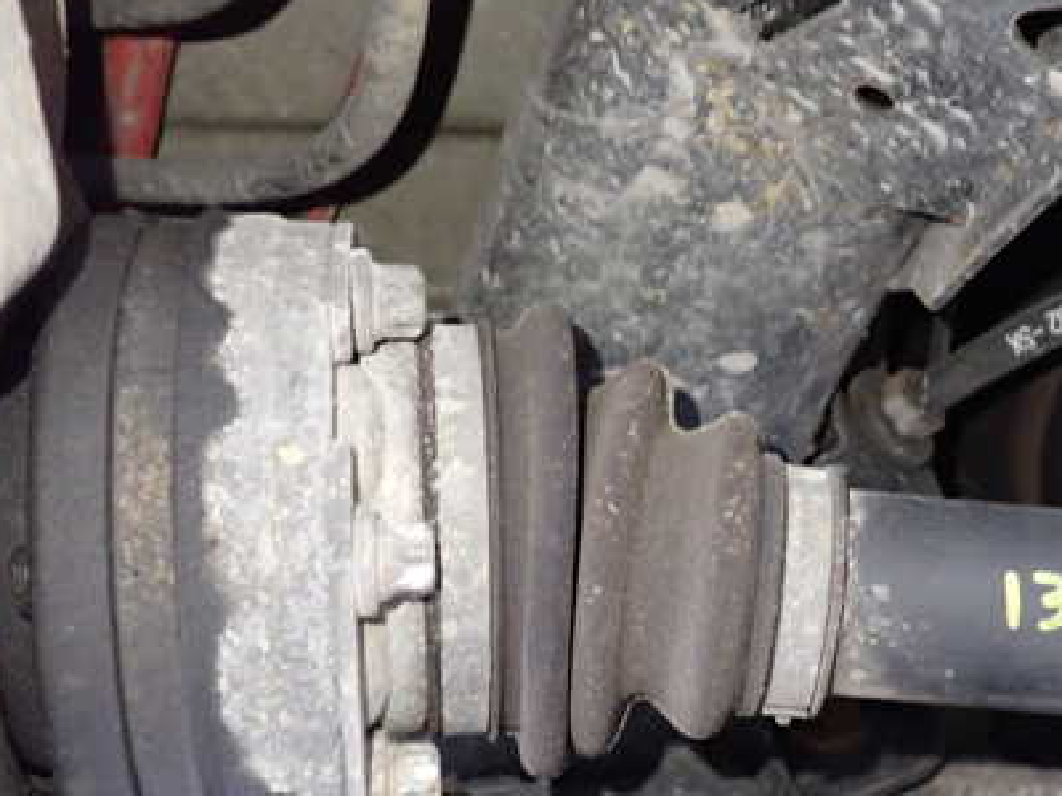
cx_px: 722
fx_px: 1381
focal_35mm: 45
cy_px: 480
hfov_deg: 41.4
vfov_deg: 32.1
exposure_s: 1/30
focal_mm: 5.4
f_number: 2.3
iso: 800
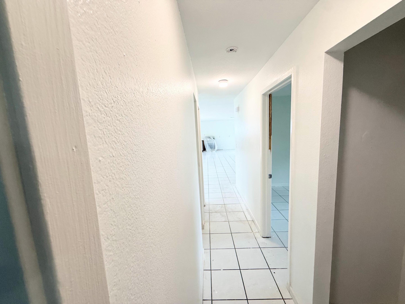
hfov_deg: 102.1
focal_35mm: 14
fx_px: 164
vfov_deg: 85.7
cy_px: 152
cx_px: 202
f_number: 2.2
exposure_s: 1/120
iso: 125
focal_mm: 2.22
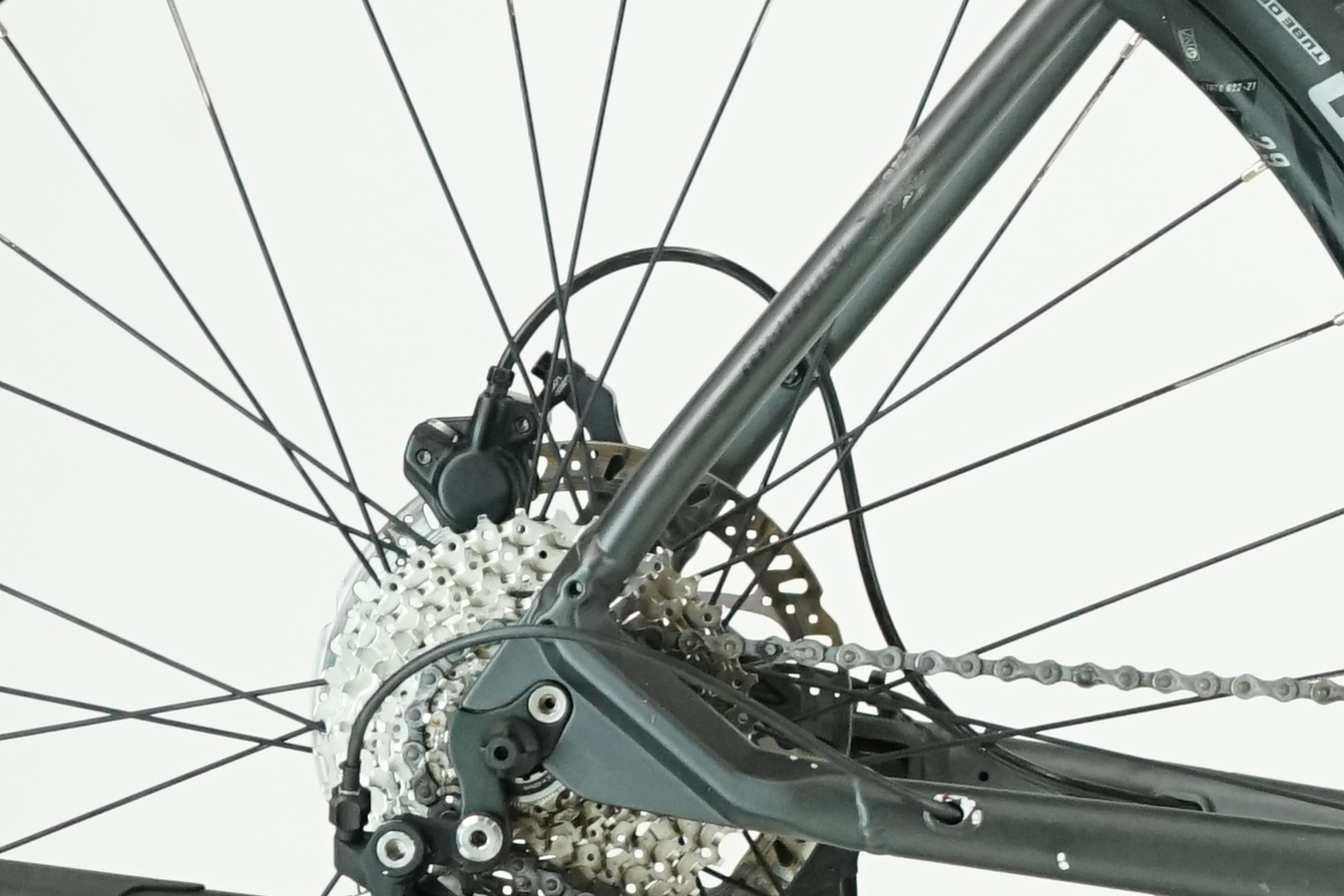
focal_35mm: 246
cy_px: 49
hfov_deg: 8.1
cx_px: 2361
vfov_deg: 5.6
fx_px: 9183
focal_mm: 55
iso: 2500
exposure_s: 1/200
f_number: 6.3
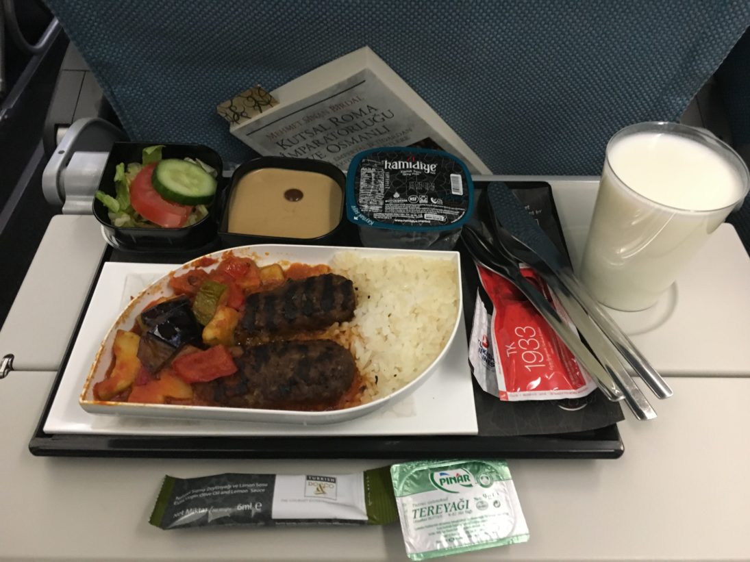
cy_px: 281
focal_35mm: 29
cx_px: 375
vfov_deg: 48.2
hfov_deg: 61.7
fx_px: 628
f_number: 2.2
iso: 400
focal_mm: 4.15
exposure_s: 1/17
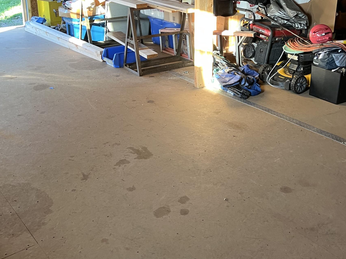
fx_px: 460
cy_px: 60
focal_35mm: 46
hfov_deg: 41.1
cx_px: 207
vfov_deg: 30.9
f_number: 1.5
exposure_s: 1/98
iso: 125
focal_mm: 5.7
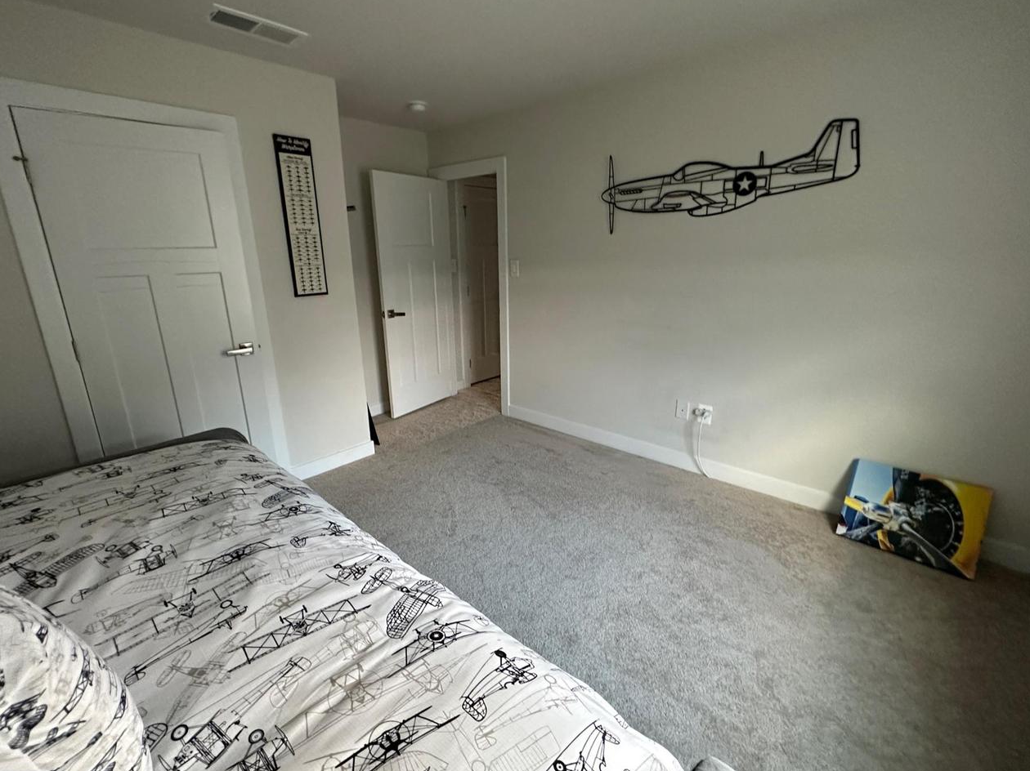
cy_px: 379
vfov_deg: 78.1
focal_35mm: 16
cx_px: 510
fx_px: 476
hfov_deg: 94.5
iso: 800
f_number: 2.2
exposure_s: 1/60
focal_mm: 2.22
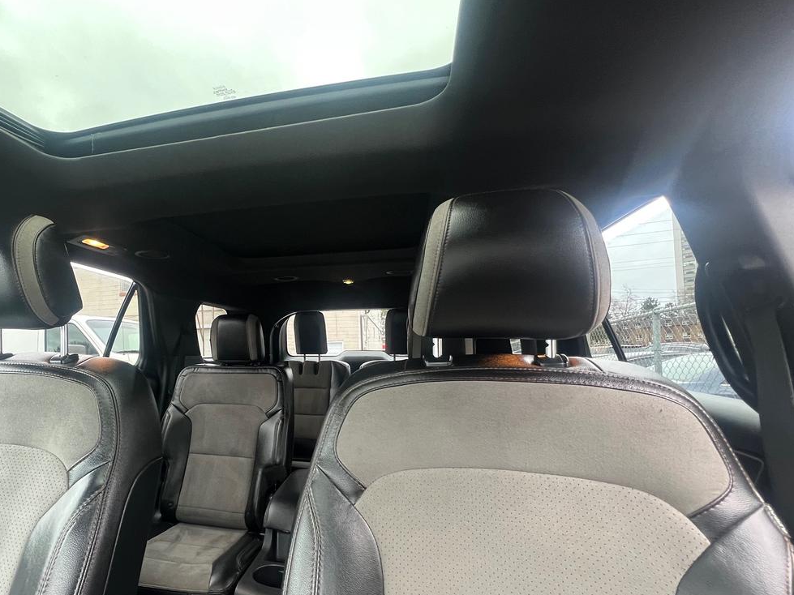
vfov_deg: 74.1
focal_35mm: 17
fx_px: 390
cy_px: 348
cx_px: 290
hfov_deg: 88.9
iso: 320
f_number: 1.8
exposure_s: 1/60
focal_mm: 1.57
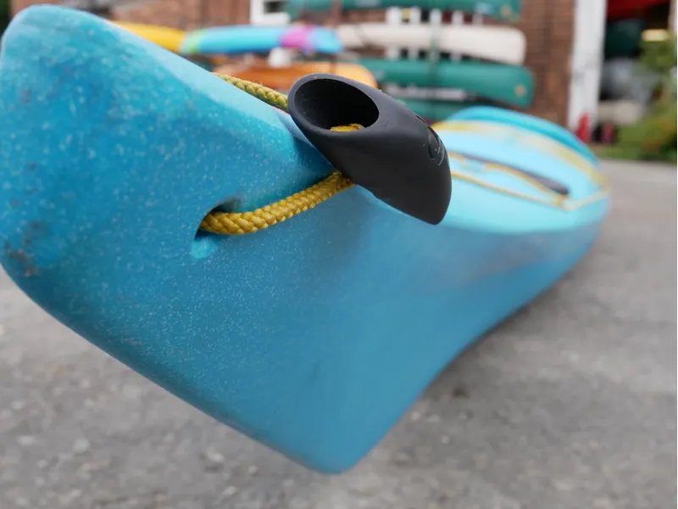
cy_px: 254
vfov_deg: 34.3
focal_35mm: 42
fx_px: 823
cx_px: 339
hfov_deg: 44.8
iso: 200
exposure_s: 1/200
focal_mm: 21
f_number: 6.3
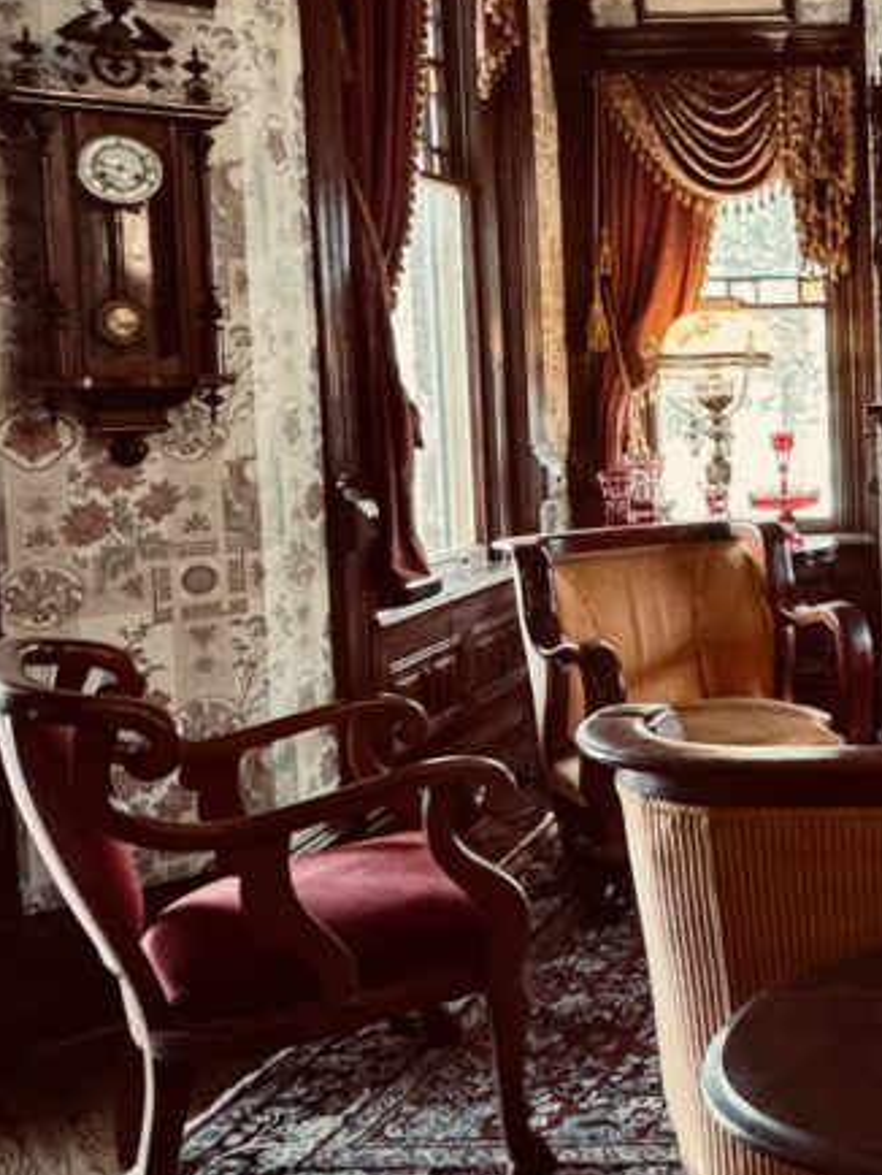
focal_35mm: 33
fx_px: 1120
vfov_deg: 55.3
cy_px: 569
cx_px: 1012
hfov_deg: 35.5
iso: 1000
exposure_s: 1/40
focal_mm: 2.22
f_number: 2.2
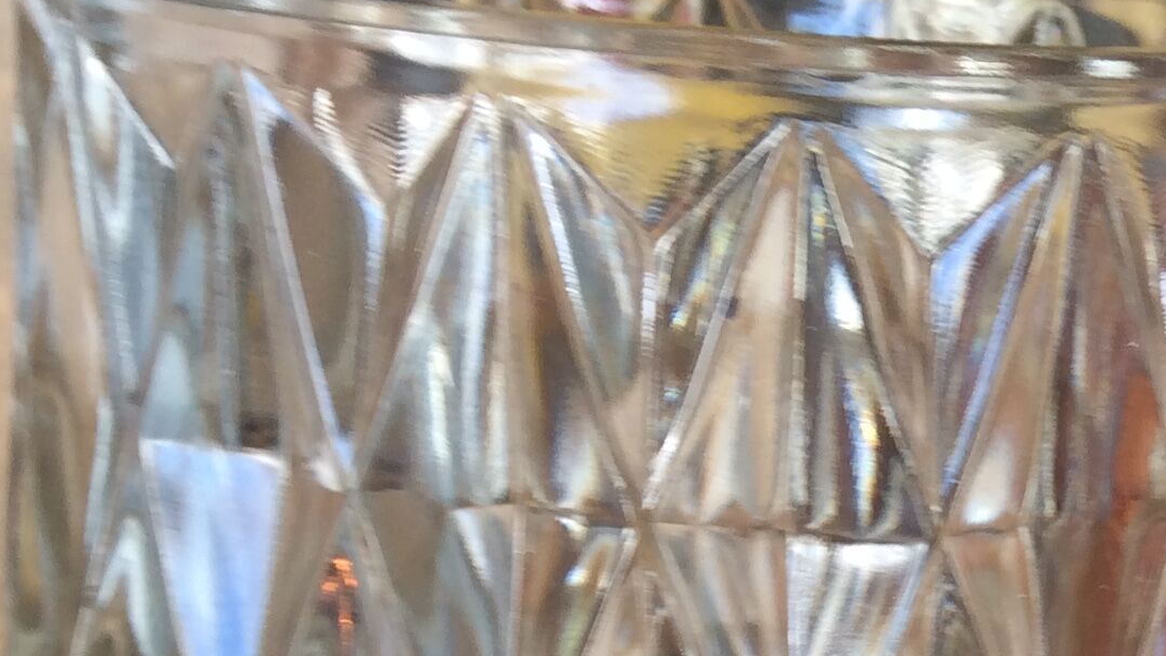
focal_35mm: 84
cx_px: 1163
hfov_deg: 24.2
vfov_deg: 13.8
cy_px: 882
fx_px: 2597
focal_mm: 3.3
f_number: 2.4
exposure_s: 1/33
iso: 32
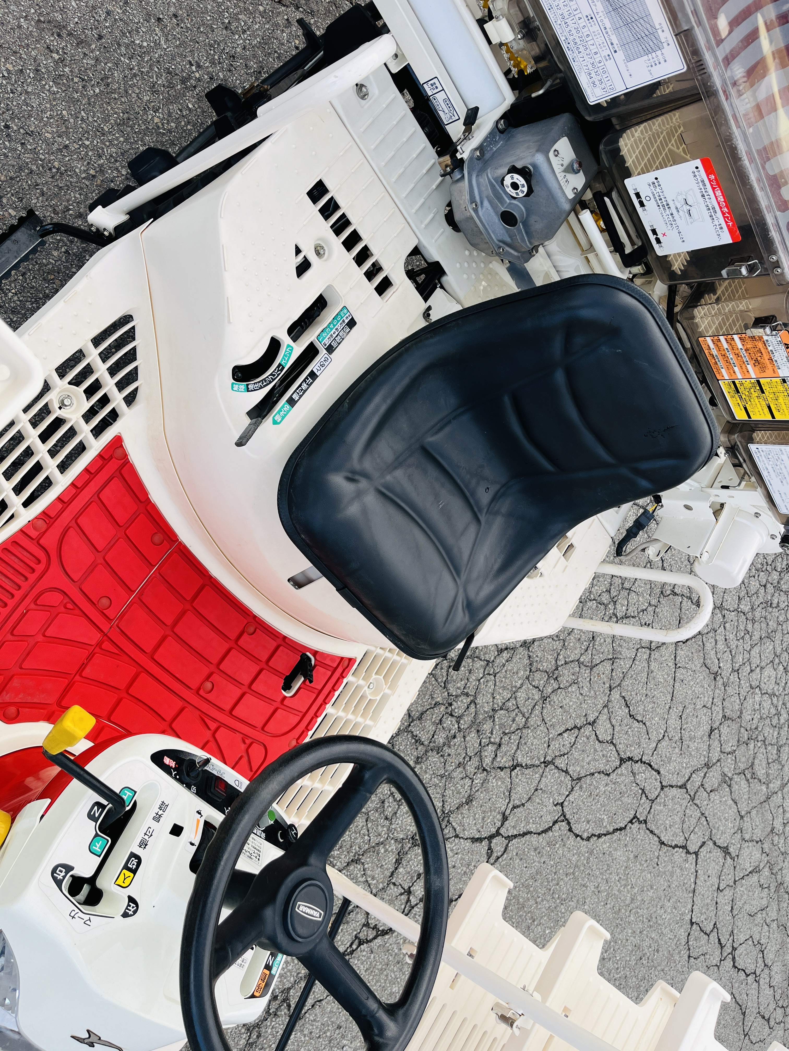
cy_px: 526
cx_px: 394
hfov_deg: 53.1
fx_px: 790
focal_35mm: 26
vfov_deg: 67.3
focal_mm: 5.1
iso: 50
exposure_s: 1/649
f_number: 1.6
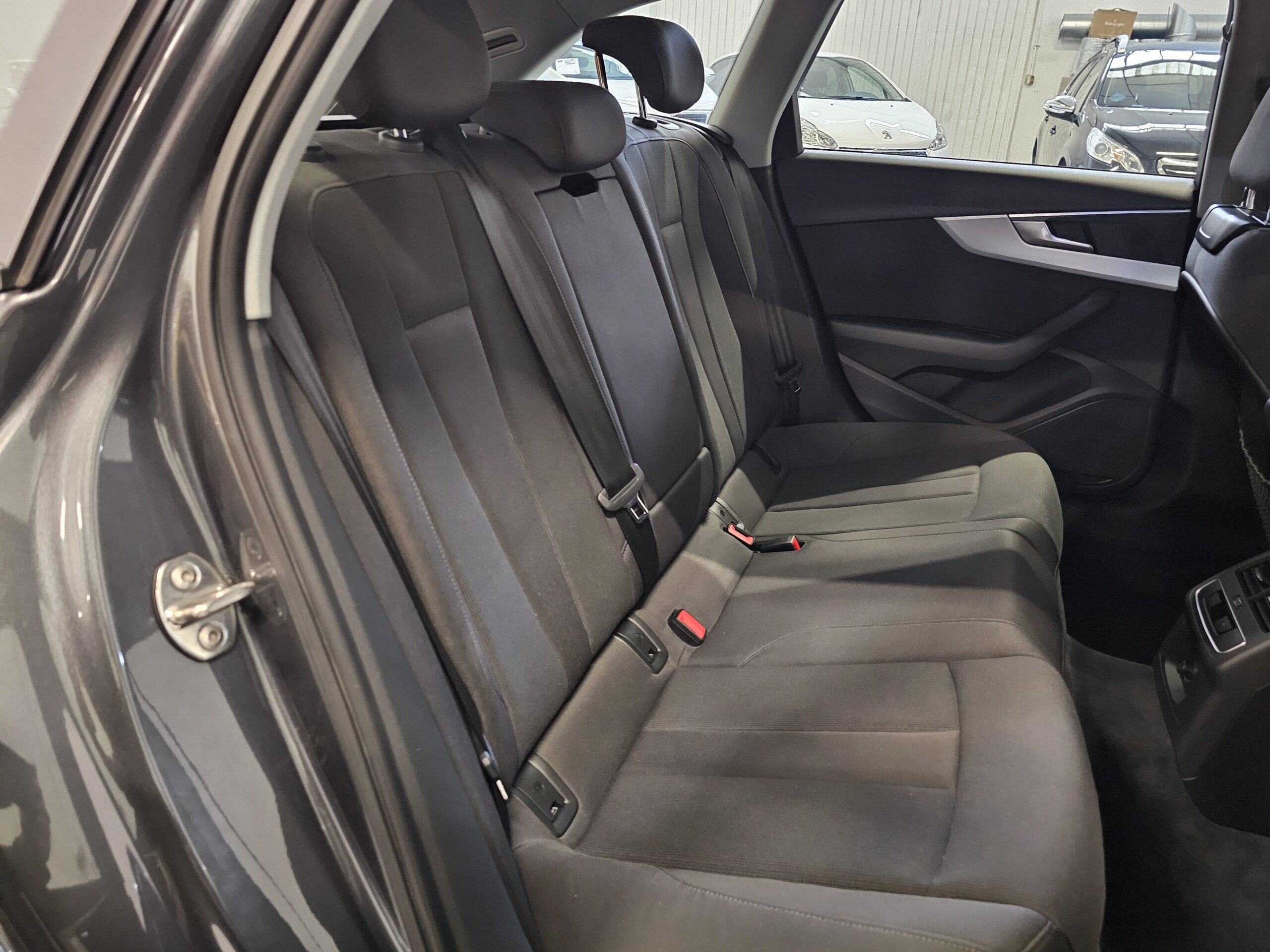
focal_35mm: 23
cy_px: 476
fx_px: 844
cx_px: 635
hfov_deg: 73.9
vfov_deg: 58.9
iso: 1600
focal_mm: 6.3
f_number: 1.7
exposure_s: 1/16.7
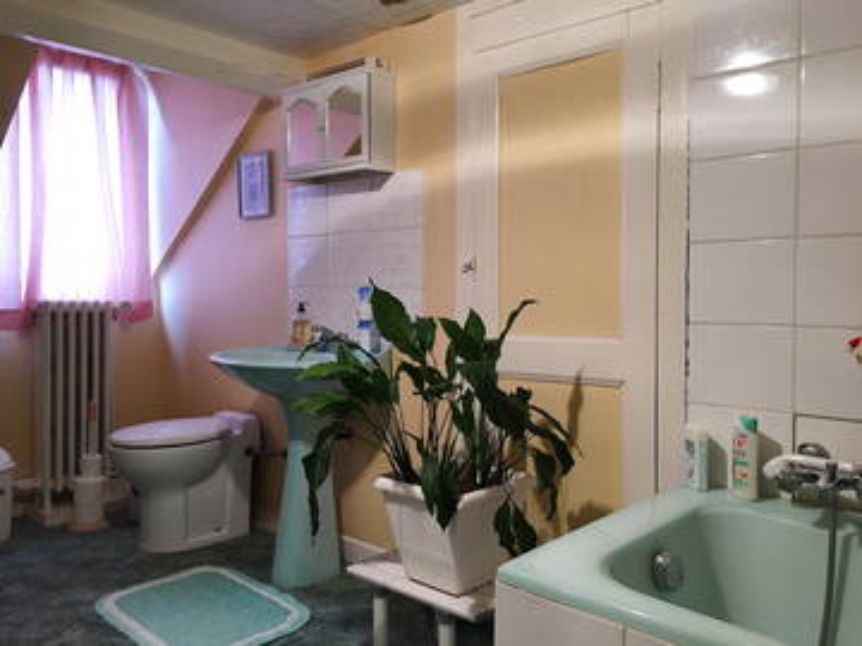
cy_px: 323
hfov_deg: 61.7
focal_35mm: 29
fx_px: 722
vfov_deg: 48.2
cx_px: 431
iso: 40
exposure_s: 1/17
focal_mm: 4.15
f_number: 2.2
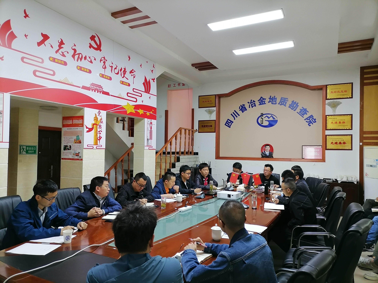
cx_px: 189
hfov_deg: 67.3
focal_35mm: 26
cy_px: 142
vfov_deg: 53.1
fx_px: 284
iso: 200
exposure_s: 1/33.3
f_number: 1.8
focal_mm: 5.4
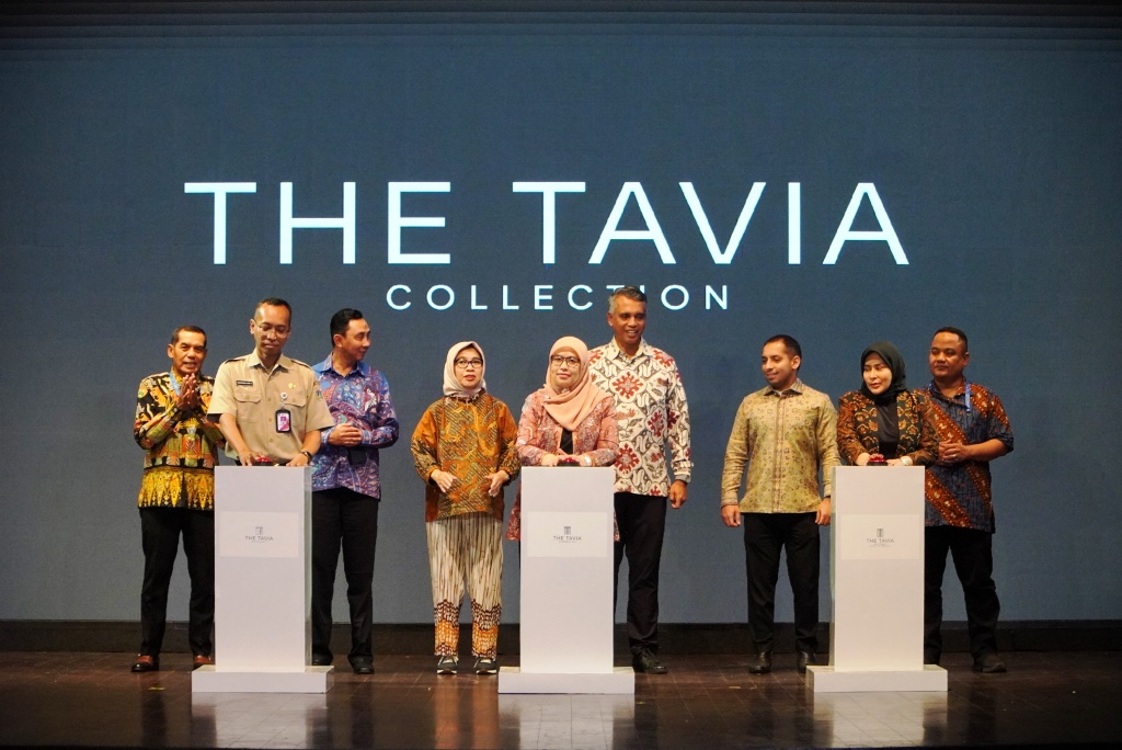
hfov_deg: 15.9
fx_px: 4023
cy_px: 375
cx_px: 561
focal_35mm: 129
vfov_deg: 10.6
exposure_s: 1/400
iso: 2000
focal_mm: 86
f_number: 4
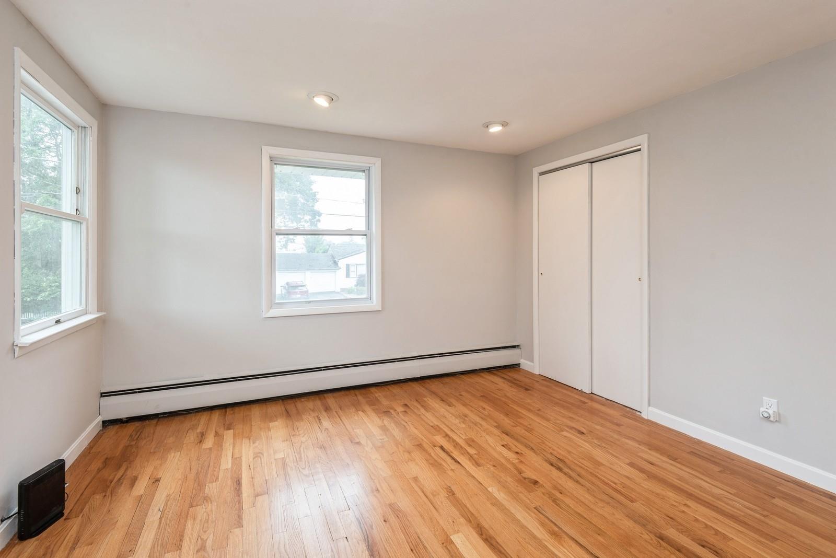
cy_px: 279
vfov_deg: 73.8
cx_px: 418
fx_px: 372
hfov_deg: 96.7
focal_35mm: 16
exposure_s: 1/6
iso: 200
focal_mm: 16
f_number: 9
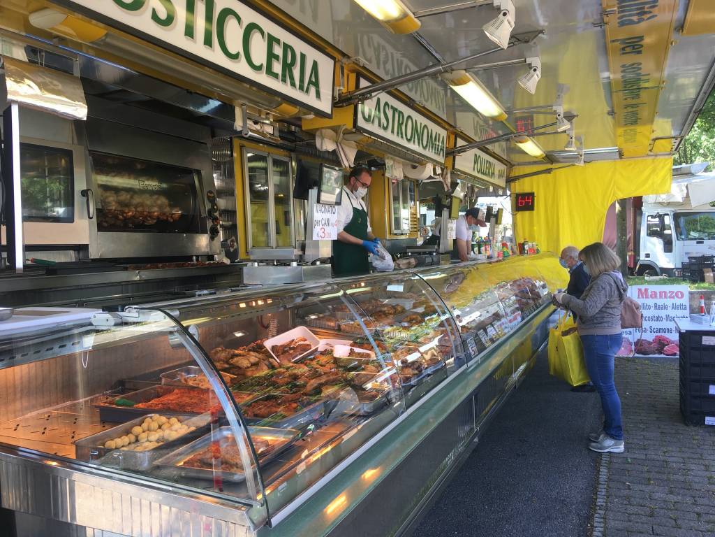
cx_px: 358
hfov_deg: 61.7
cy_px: 268
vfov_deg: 48.2
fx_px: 599
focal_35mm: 29
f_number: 2.2
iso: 25
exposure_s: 1/100
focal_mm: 4.15
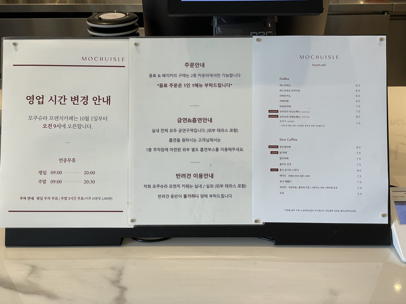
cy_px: 152
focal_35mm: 52
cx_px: 203
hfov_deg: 36.8
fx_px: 610
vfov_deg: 28.0
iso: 64
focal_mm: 6
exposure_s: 1/120
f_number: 2
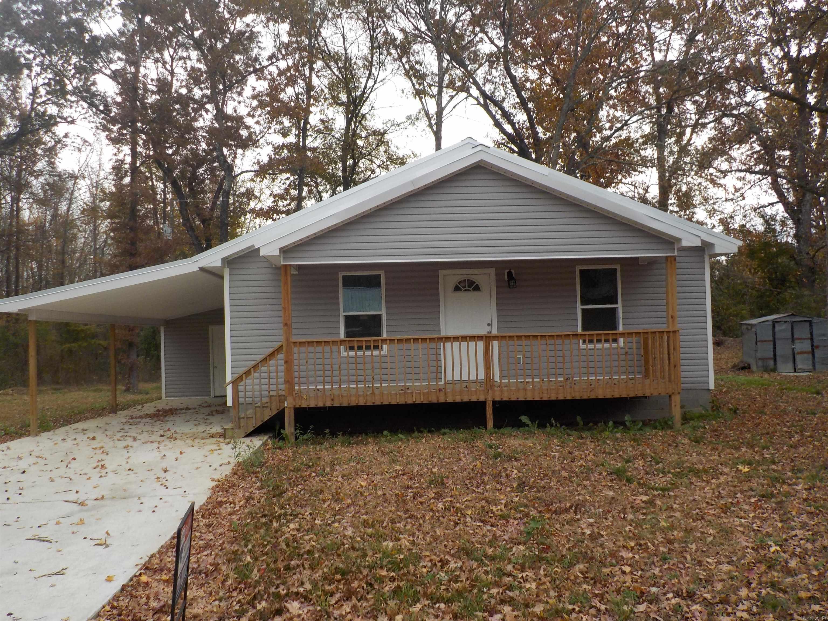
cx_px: 414
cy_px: 310
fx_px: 718
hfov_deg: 60.0
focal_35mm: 30
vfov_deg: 46.8
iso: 125
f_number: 3.3
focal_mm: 4.1
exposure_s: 1/200
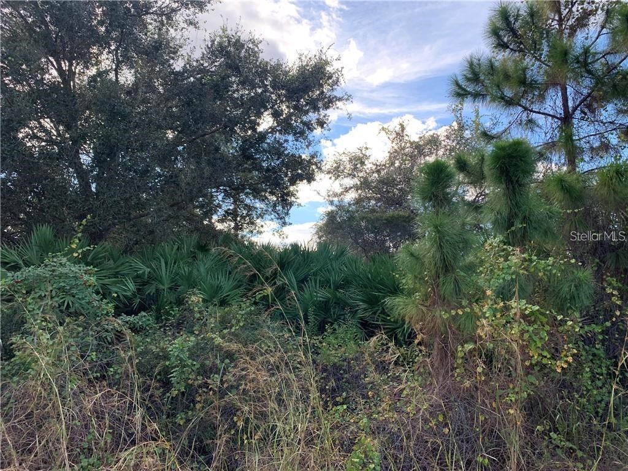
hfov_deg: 67.3
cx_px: 314
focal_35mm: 26
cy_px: 236
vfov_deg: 53.1
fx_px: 472
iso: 25
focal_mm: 4.25
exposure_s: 1/413
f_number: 1.8
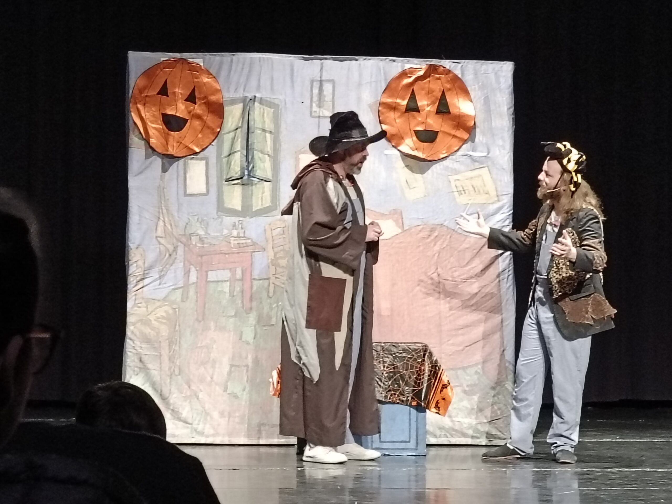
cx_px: 336
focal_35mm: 93
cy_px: 252
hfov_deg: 21.1
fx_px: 1805
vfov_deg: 15.9
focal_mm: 7.08
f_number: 2
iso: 2532
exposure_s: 1/33.3
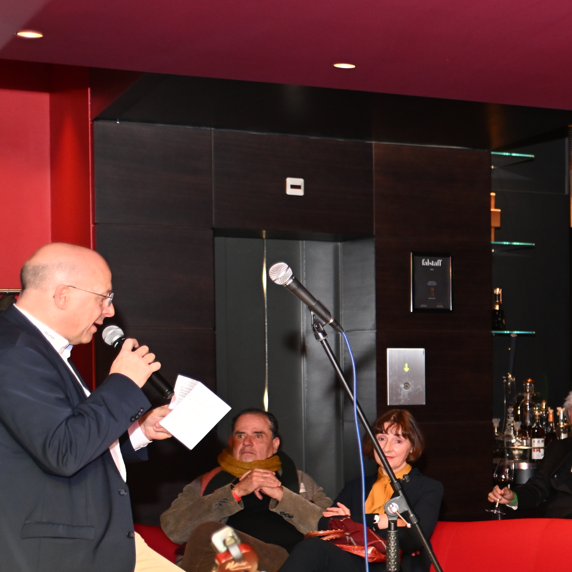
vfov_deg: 21.5
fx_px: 1496
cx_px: 861
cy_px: 423
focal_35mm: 80
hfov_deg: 19.0
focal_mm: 28
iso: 640
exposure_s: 1/60
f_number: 2.8
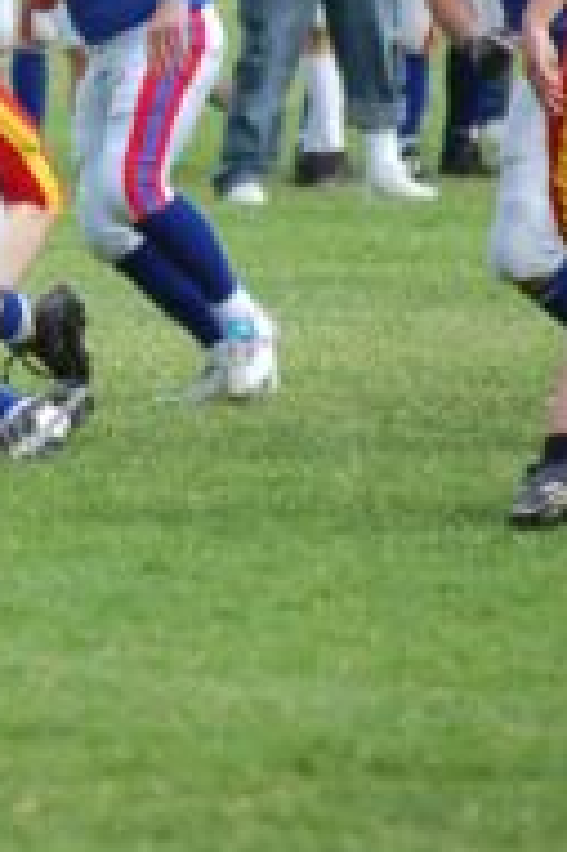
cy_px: 250
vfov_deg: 2.6
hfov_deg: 1.8
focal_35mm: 782
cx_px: -190
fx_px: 18507
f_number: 5.3
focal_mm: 220
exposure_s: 1/640
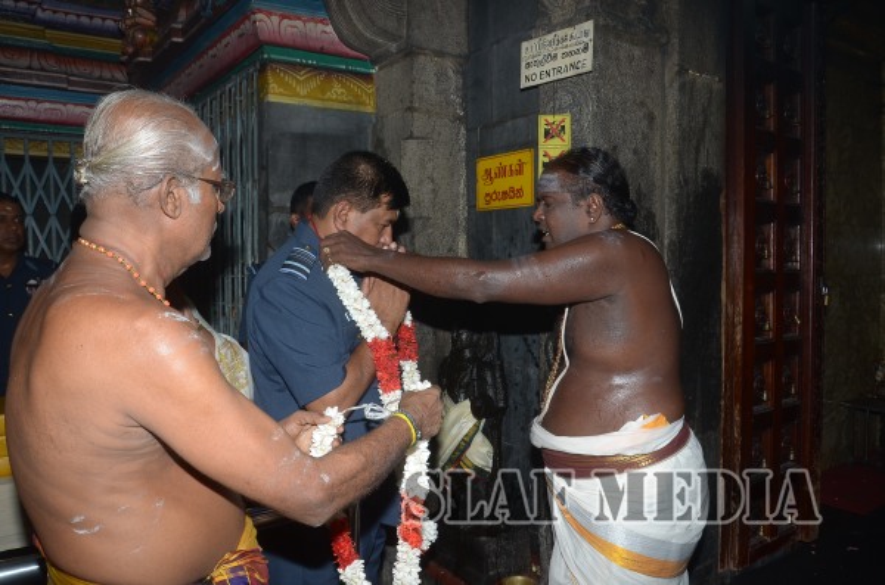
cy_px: 292
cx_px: 442
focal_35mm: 27
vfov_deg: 47.7
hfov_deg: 67.5
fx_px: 662
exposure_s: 1/160
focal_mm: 18
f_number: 7.1
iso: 320
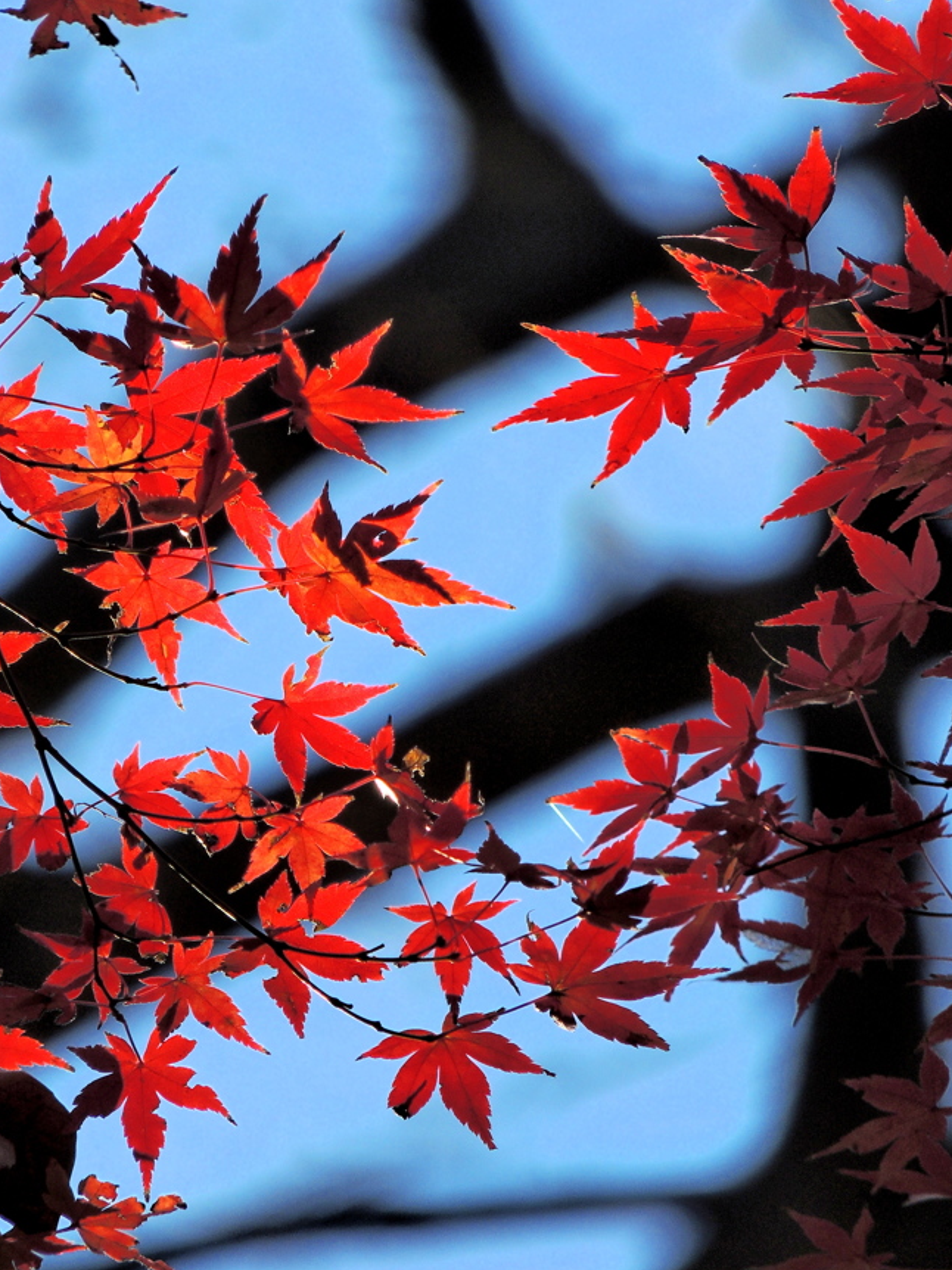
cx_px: 454
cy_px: 606
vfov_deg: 2.2
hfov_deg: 1.7
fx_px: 32688
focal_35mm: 891
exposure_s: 1/400
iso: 100
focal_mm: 133.7
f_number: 5.1
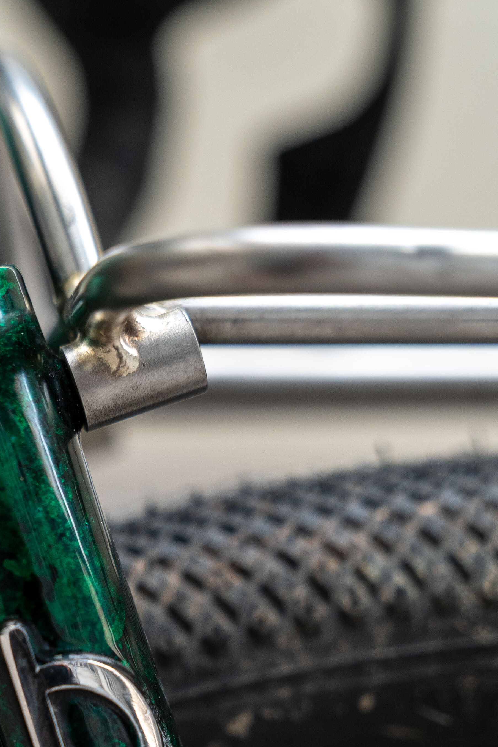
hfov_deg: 12.7
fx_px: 2218
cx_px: 31
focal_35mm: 107
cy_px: 703
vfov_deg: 18.7
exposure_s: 1/125
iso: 250
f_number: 2.8
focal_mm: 48.4
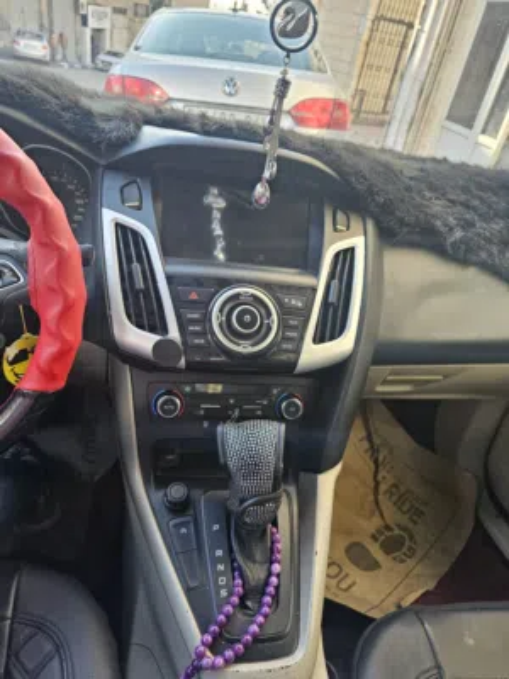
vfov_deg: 73.9
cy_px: 340
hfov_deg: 58.9
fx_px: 451
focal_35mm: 23
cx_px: 254
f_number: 1.7
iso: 125
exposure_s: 1/180
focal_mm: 6.3
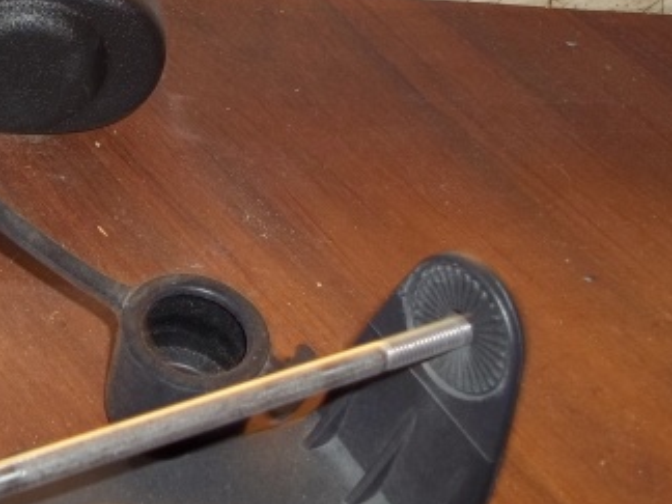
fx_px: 1534
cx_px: -79
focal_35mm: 79
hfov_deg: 23.1
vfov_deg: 18.2
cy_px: 8
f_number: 2.9
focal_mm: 5.7
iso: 64
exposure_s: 1/60
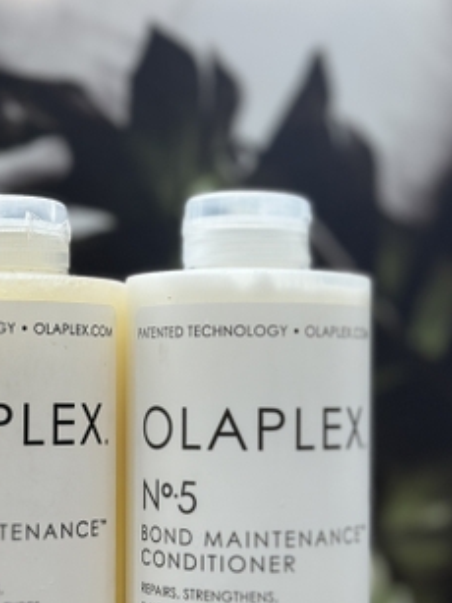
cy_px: 385
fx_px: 1307
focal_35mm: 75
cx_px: 151
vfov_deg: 25.9
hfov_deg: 19.6
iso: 64
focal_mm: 6.86
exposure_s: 1/120
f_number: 1.78
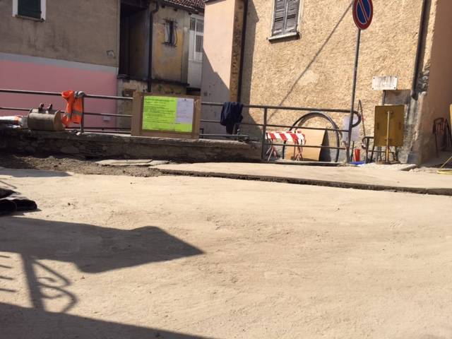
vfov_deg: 48.2
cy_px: 170
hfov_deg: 61.7
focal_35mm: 29
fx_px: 379
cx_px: 226
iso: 32
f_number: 2.2
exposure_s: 1/1721
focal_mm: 4.15
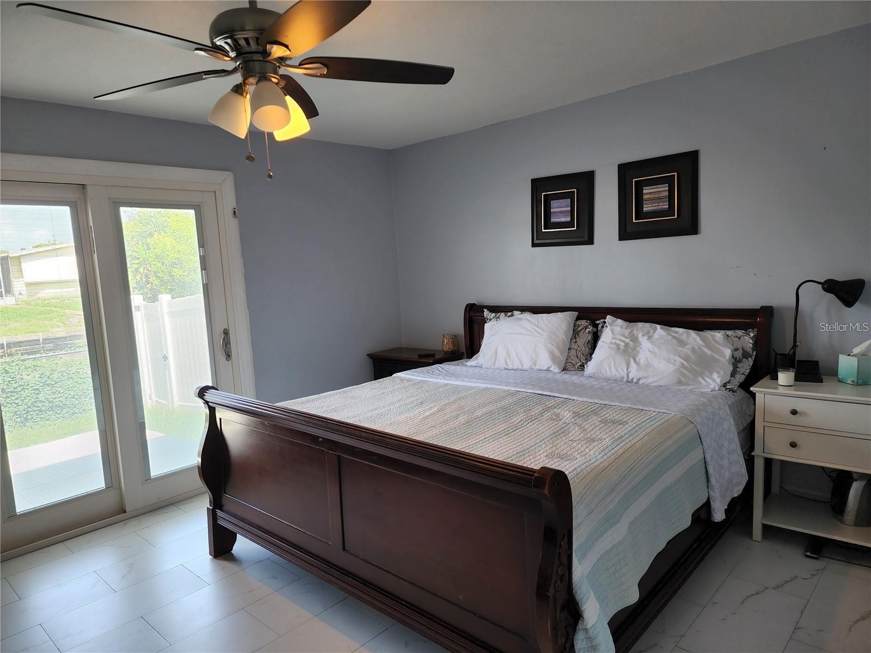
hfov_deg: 73.9
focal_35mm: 23
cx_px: 436
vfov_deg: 58.9
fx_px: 579
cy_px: 326
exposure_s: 1/120
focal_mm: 6.4
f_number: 1.8
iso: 64
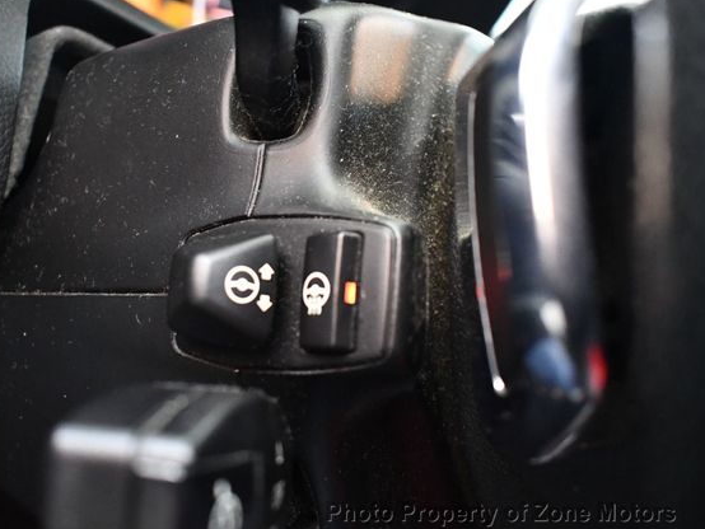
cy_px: 264
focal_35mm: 40
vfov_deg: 36.0
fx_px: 815
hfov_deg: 46.7
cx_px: 311
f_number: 3.5
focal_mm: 18
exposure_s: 1/60
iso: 4500
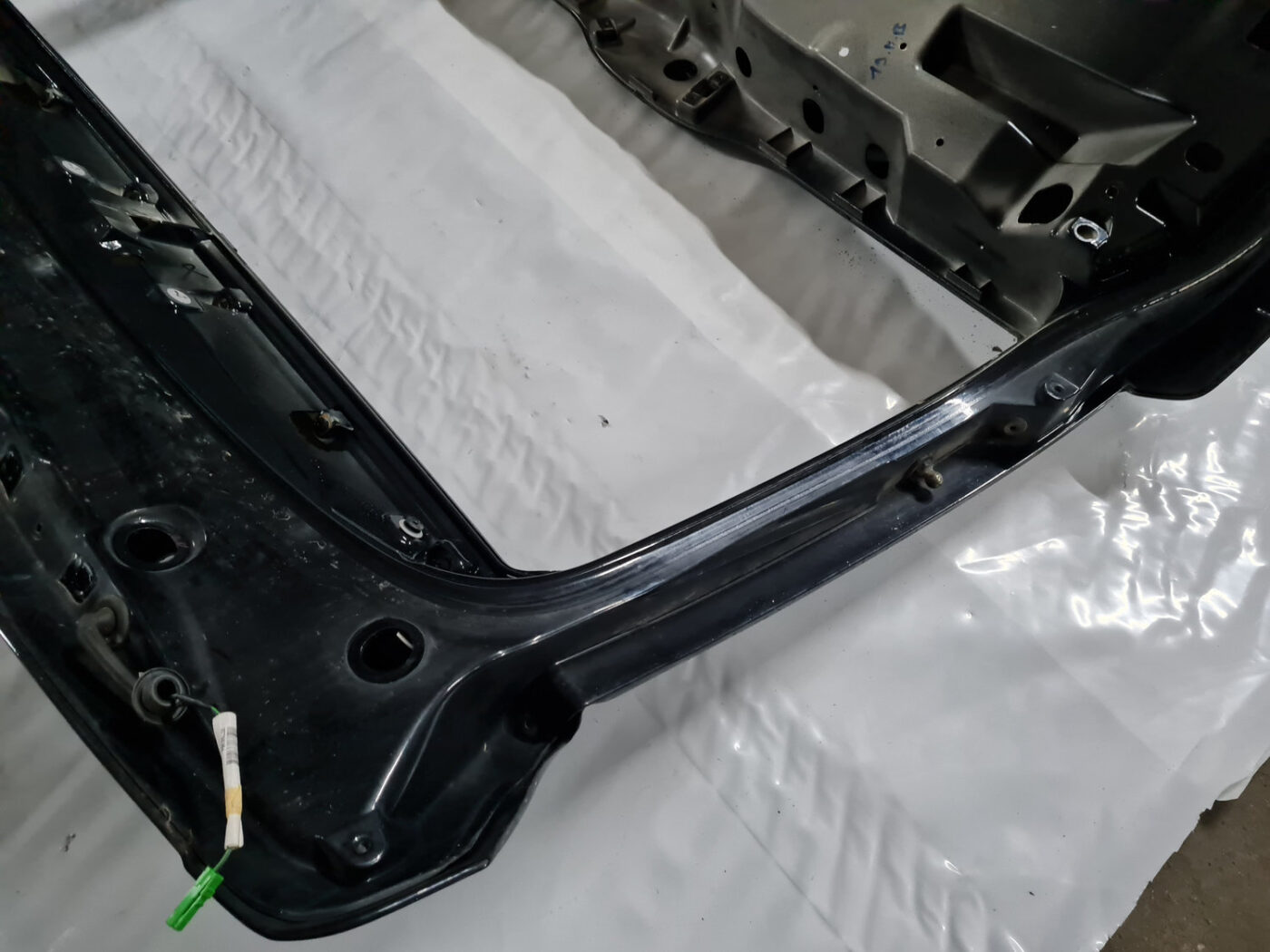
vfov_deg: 53.1
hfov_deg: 67.3
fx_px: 954
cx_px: 635
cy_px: 476
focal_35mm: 26
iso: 640
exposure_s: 1/50
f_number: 1.8
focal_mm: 5.4
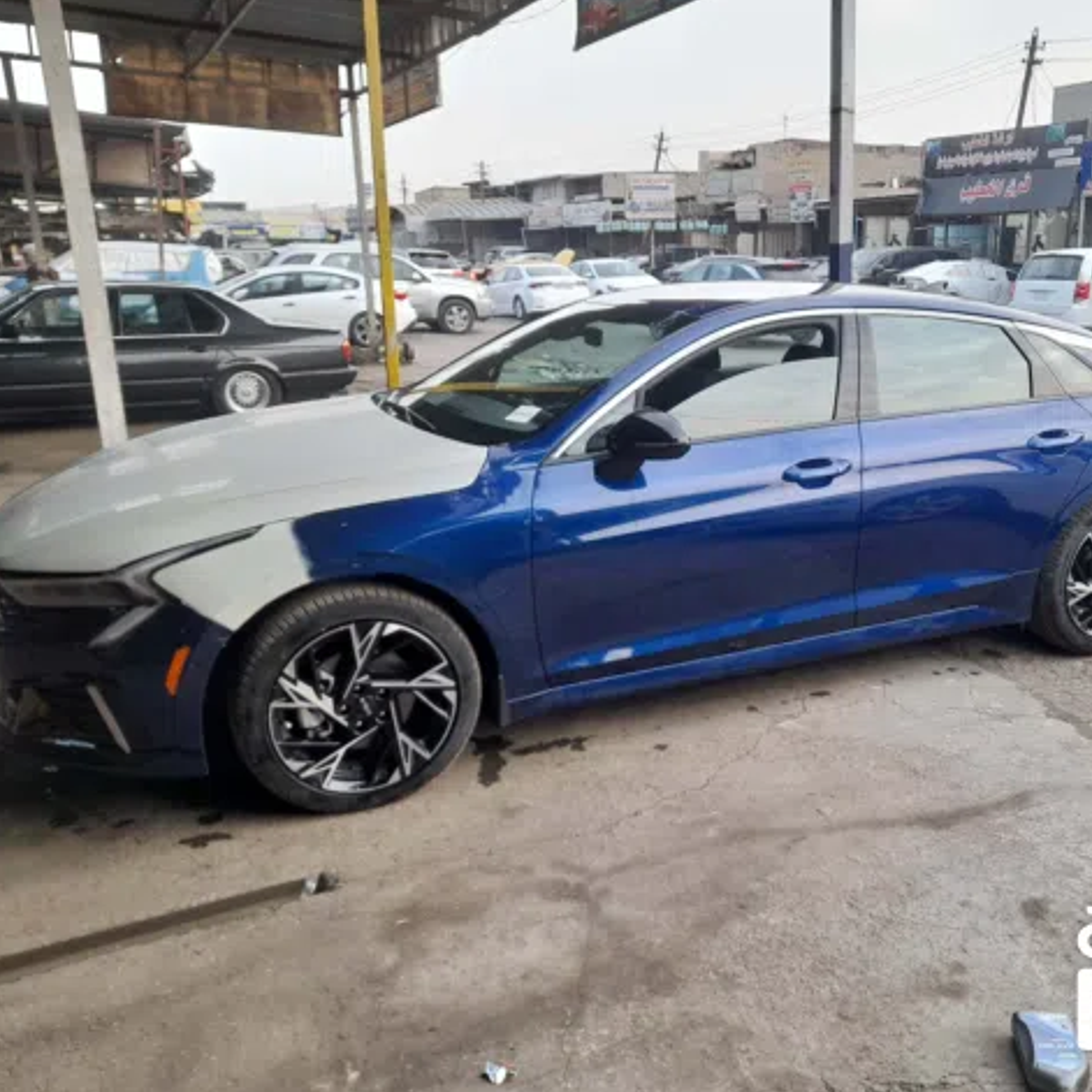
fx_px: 1071
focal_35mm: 30
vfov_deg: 54.0
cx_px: 728
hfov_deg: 53.0
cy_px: 549
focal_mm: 4.6
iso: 25
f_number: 2
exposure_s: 1/50
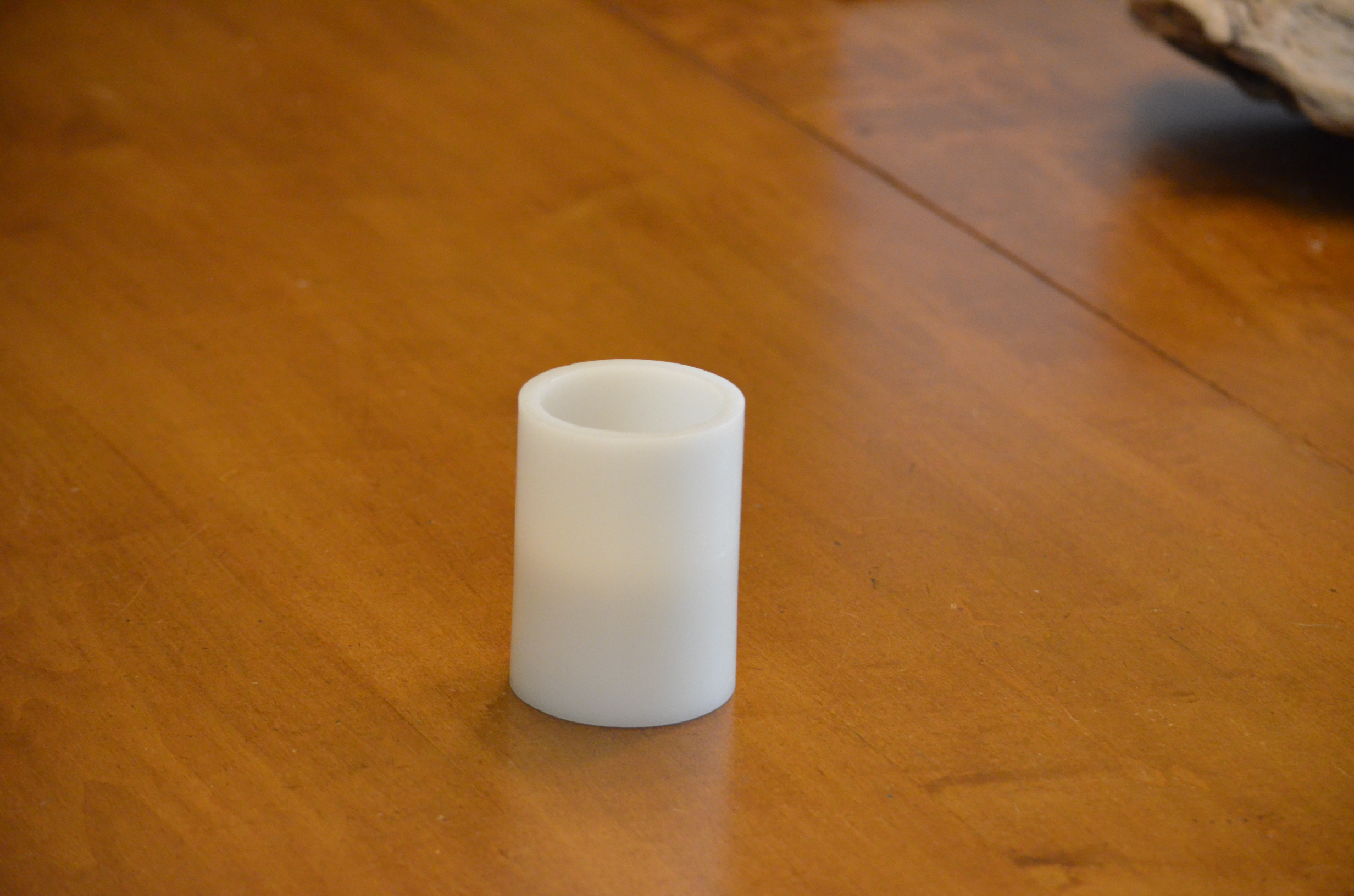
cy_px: 448
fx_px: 4504
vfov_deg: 11.4
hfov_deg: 17.1
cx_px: 677
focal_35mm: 120
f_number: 4.5
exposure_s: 1/60
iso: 3200
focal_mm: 80
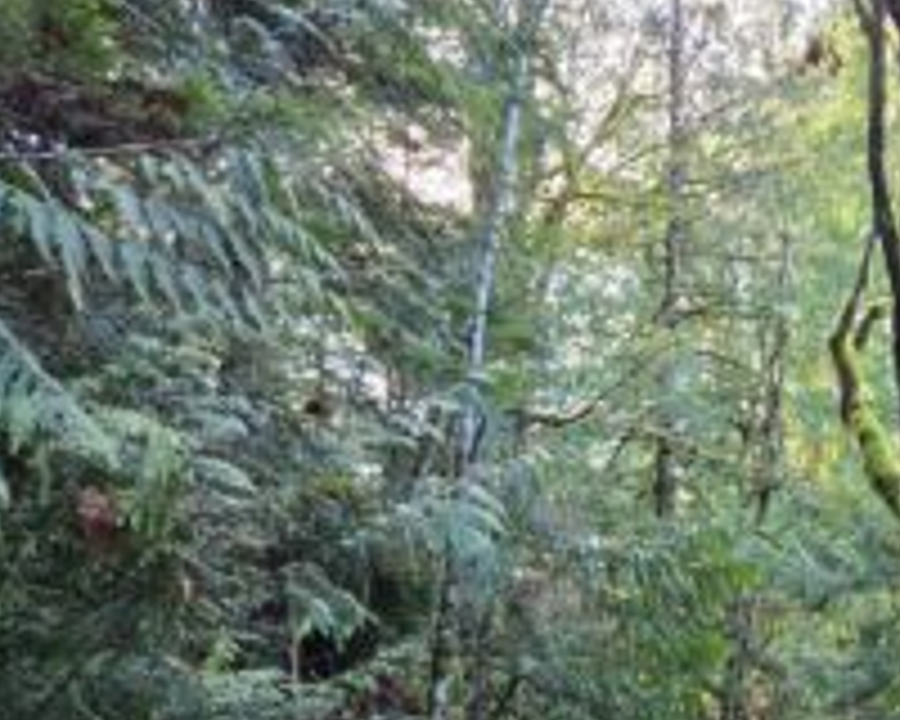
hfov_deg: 39.2
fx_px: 1199
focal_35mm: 45
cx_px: 747
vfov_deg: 32.7
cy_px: 558
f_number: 1.8
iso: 125
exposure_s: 1/180
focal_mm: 5.4
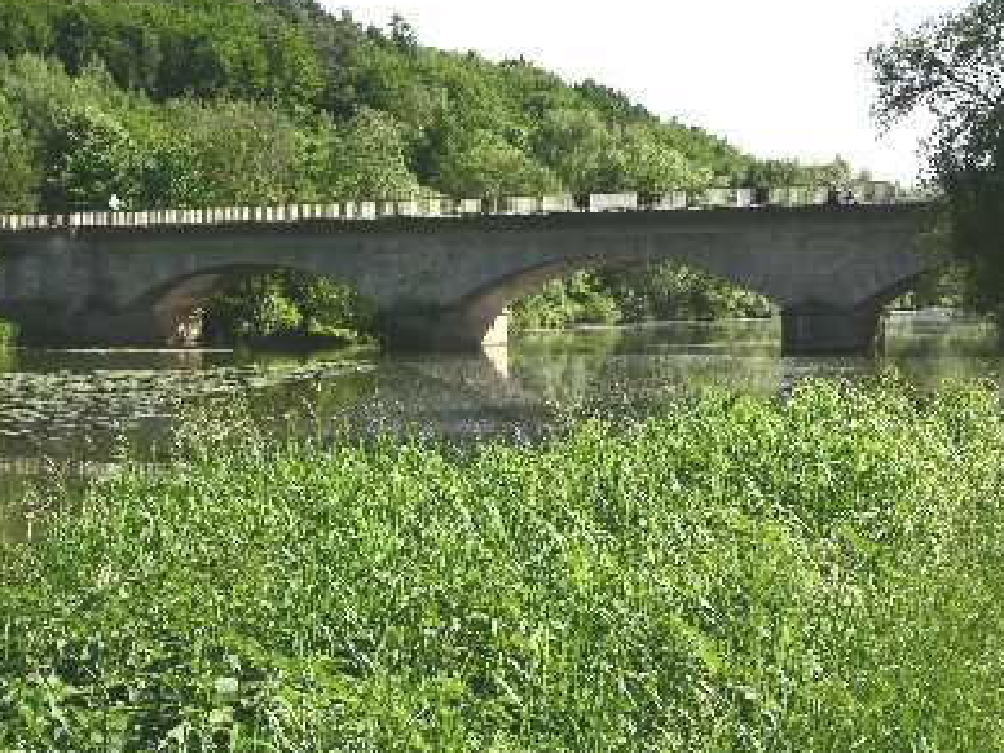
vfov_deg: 27.3
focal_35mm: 53
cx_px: 537
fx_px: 1537
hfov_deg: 36.2
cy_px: 243
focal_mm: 8.9
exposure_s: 1/83.8
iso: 50
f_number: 8
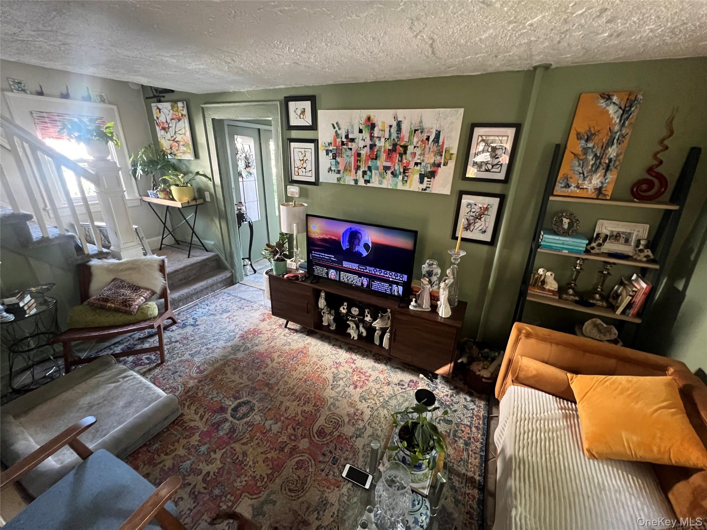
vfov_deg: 89.9
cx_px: 354
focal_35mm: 13
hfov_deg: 106.2
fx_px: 266
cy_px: 265
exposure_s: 1/60
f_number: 1.8
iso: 800
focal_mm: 1.57
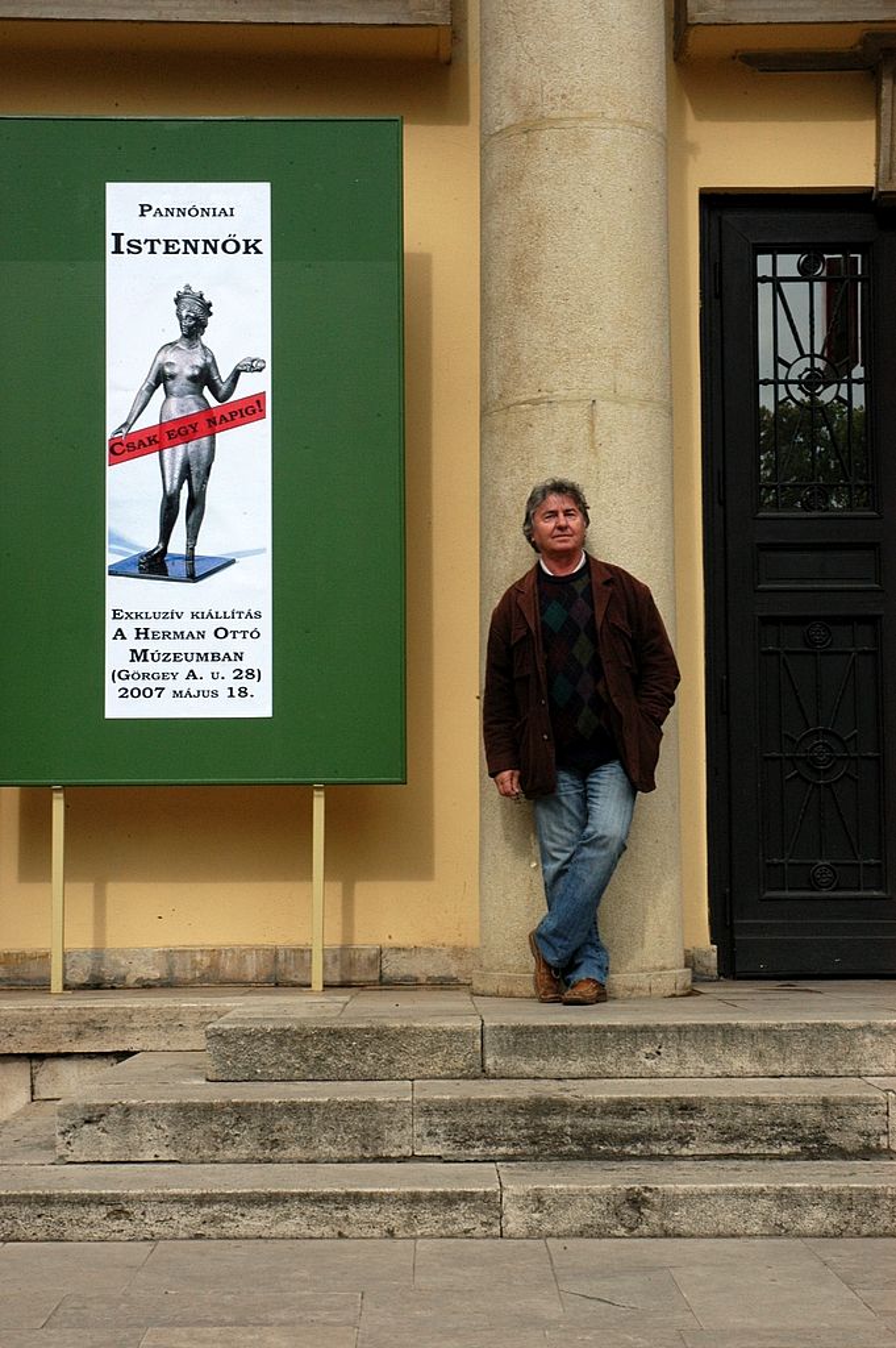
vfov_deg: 35.1
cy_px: 674
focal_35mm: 57
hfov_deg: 23.7
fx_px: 2131
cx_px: 448
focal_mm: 38
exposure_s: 1/90
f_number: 20
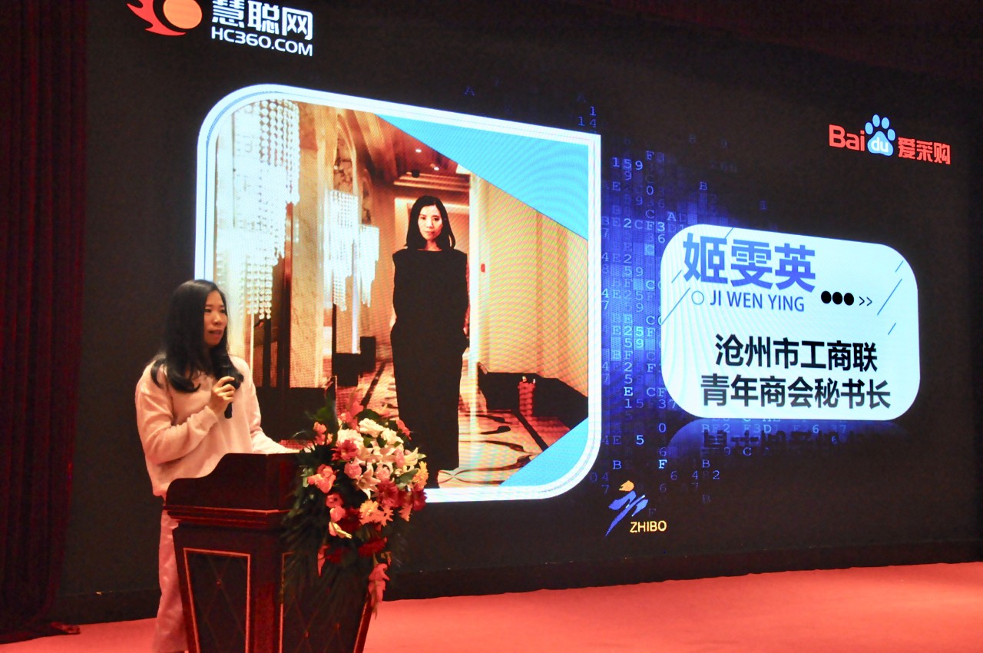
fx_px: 1145
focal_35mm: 42
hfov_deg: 46.5
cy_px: 326
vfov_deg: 31.8
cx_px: 492
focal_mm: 28
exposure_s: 1/250
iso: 3200
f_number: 4
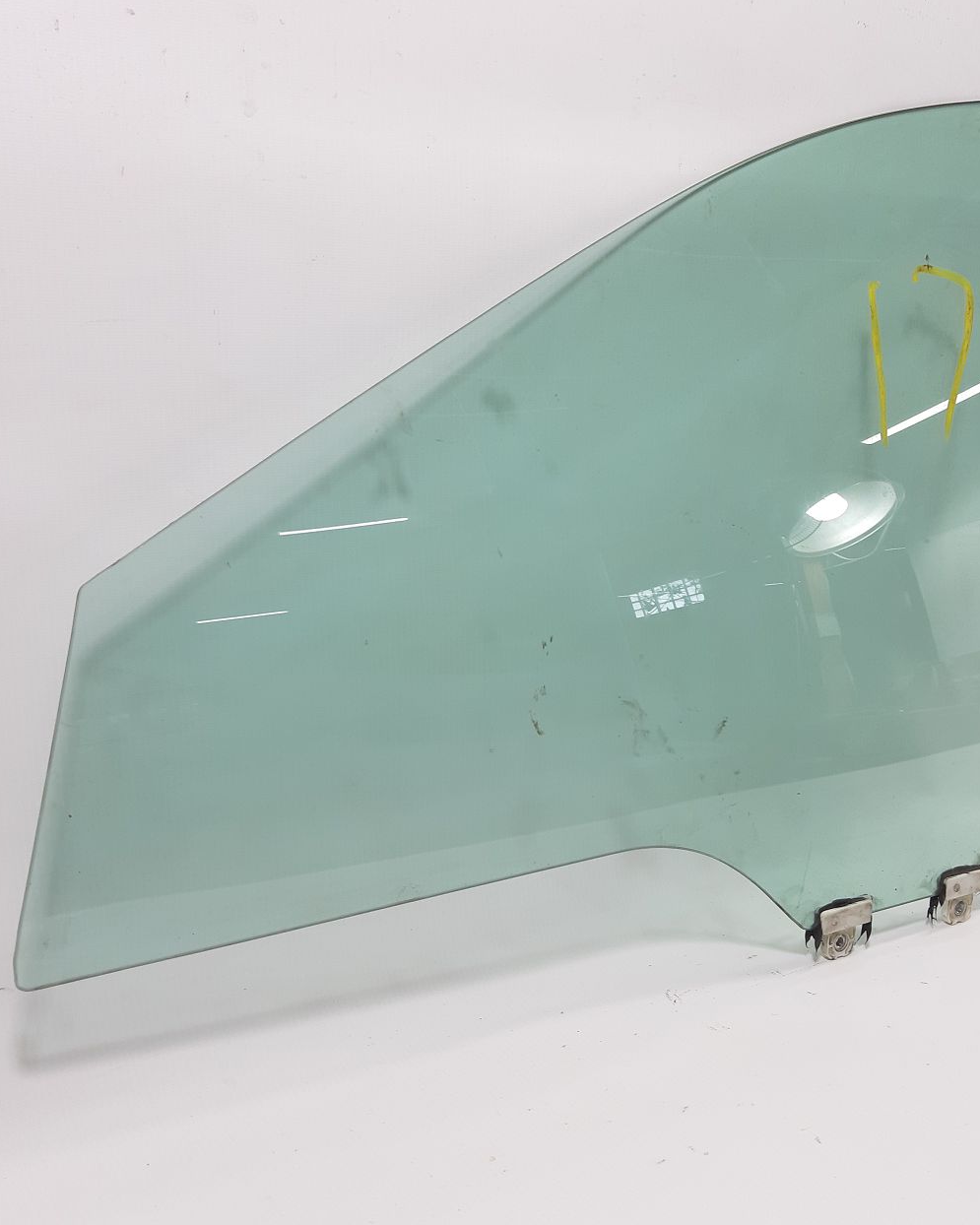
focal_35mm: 36
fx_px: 1305
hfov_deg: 41.1
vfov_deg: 50.3
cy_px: 609
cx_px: 562
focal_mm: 3.93
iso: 40
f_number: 1.7
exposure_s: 1/50
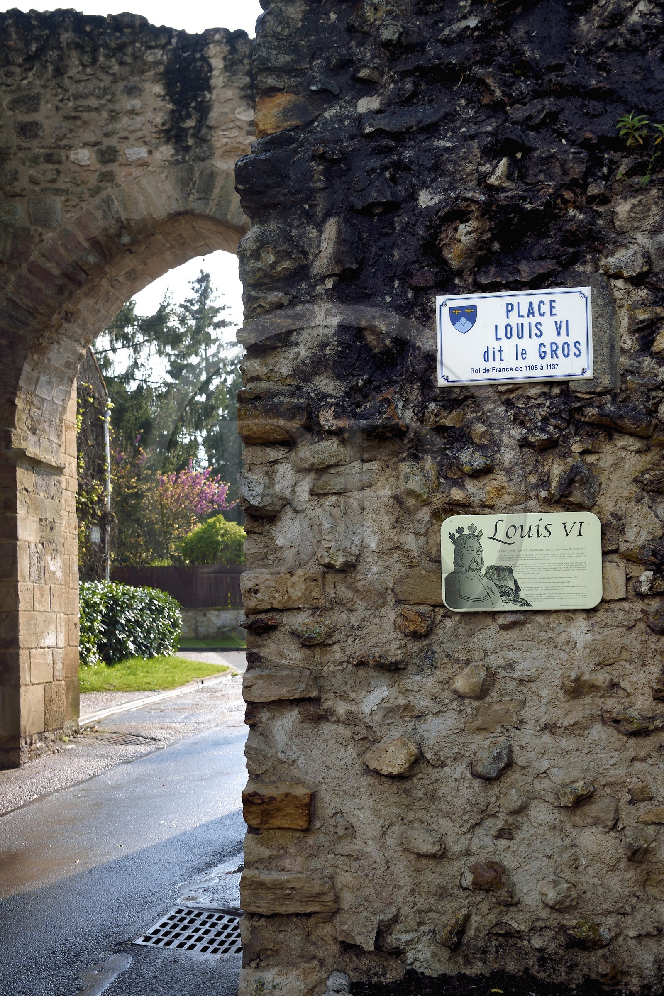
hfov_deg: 33.4
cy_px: 498
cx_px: 332
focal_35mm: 40
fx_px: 1107
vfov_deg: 48.5
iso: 200
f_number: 7.1
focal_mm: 40
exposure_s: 1/250
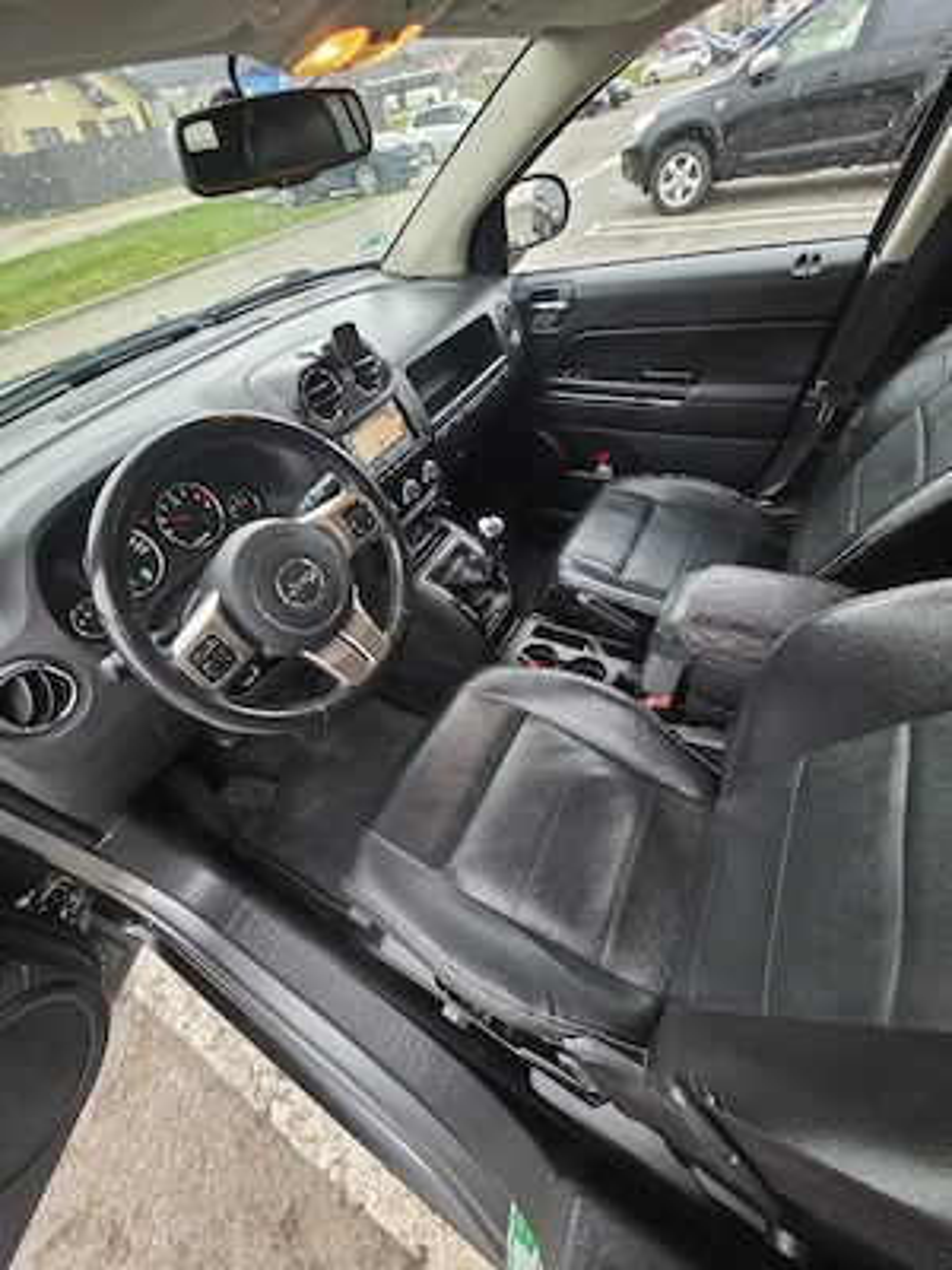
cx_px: 476
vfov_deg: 106.2
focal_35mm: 13
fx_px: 477
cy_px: 635
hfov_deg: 89.9
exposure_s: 1/50.3
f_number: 1.9
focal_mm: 2.2
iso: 80
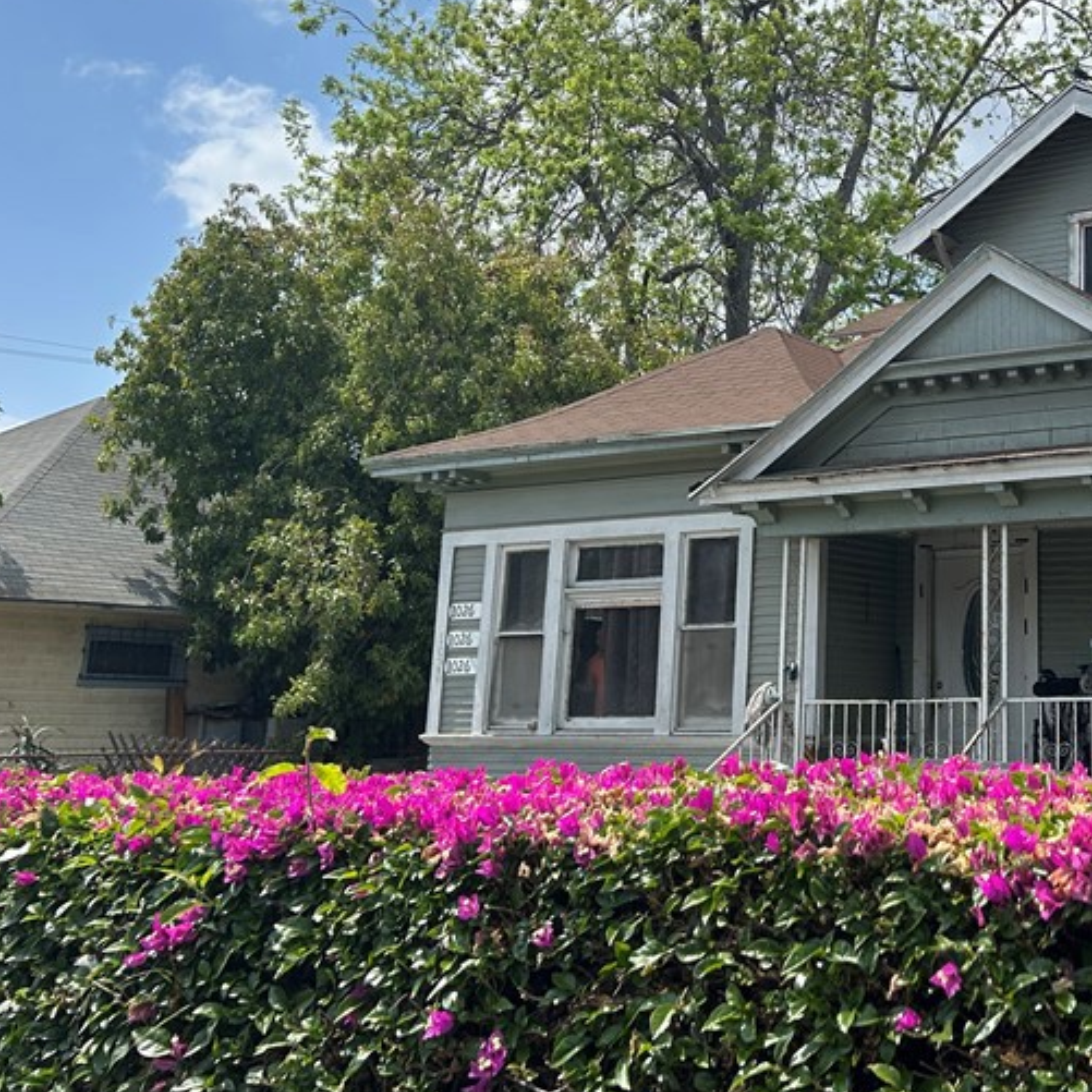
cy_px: 318
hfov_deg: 34.2
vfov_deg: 35.5
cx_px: 966
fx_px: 1677
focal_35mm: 47
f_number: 1.5
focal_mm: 5.7
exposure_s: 1/5882
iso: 50
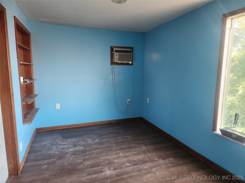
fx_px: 163
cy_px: 92
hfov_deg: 73.9
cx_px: 122
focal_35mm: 23
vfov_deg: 58.9
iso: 200
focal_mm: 6.4
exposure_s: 1/60
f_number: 1.8
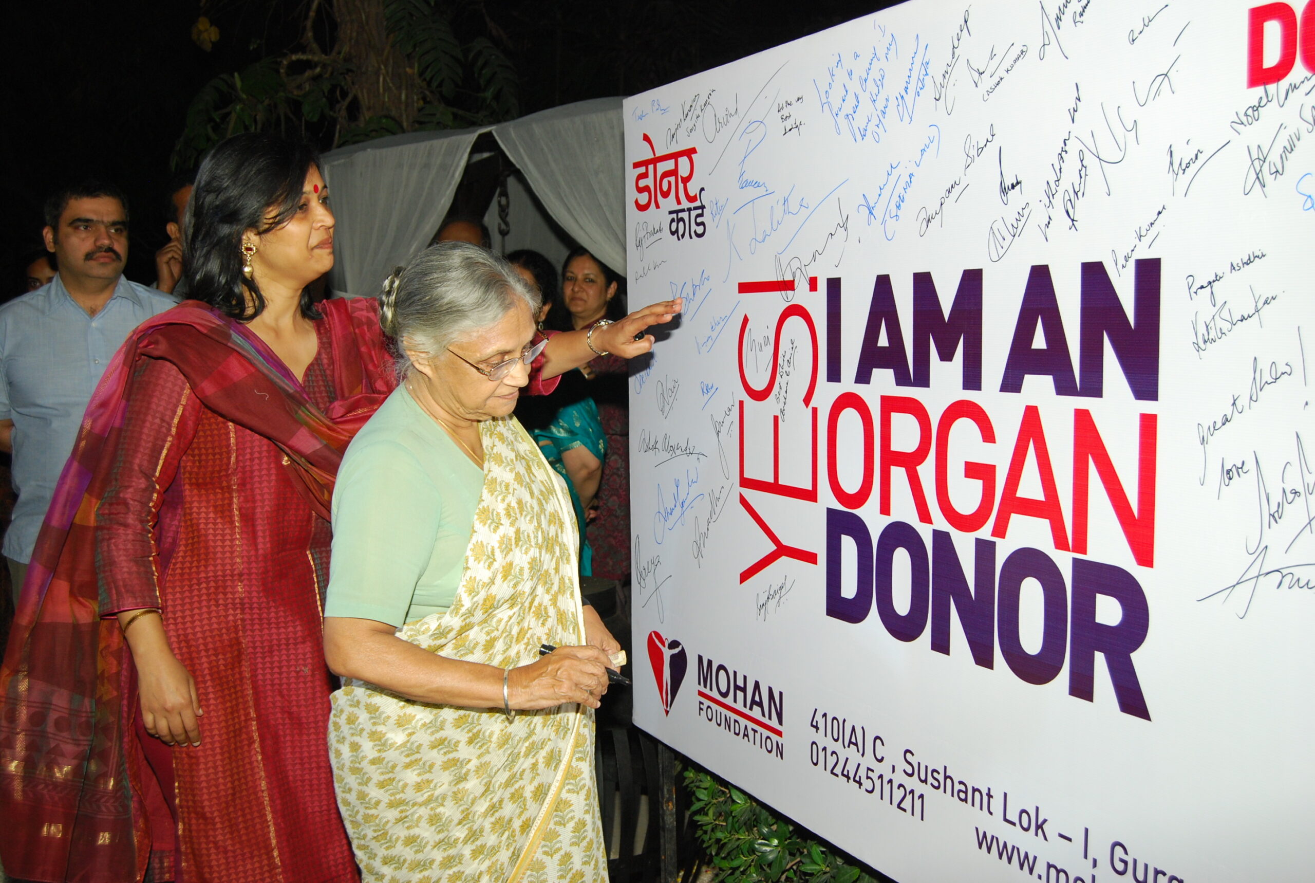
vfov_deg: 37.0
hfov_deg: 53.0
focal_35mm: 36
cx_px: 658
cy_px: 442
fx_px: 1318
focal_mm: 24
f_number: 5
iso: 400
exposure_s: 1/250
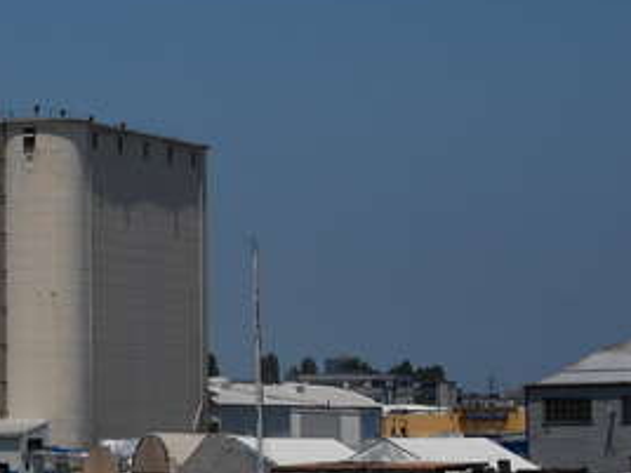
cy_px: 311
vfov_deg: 6.3
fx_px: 4310
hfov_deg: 8.3
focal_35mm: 236
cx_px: -174
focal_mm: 55
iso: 200
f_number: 16
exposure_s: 1/320
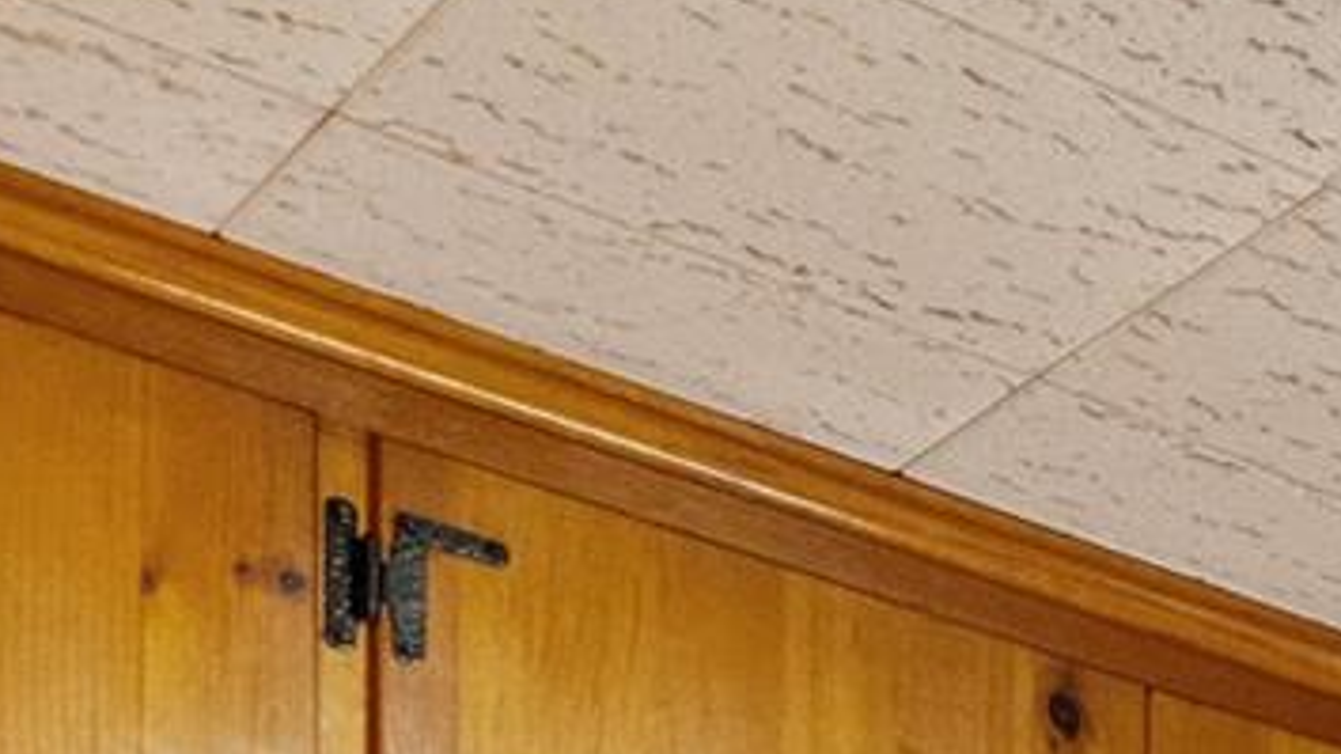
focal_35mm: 97
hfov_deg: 14.9
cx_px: 3110
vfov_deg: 9.9
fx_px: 3449
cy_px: 2169
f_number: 5.6
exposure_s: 1/10
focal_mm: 16
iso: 3200
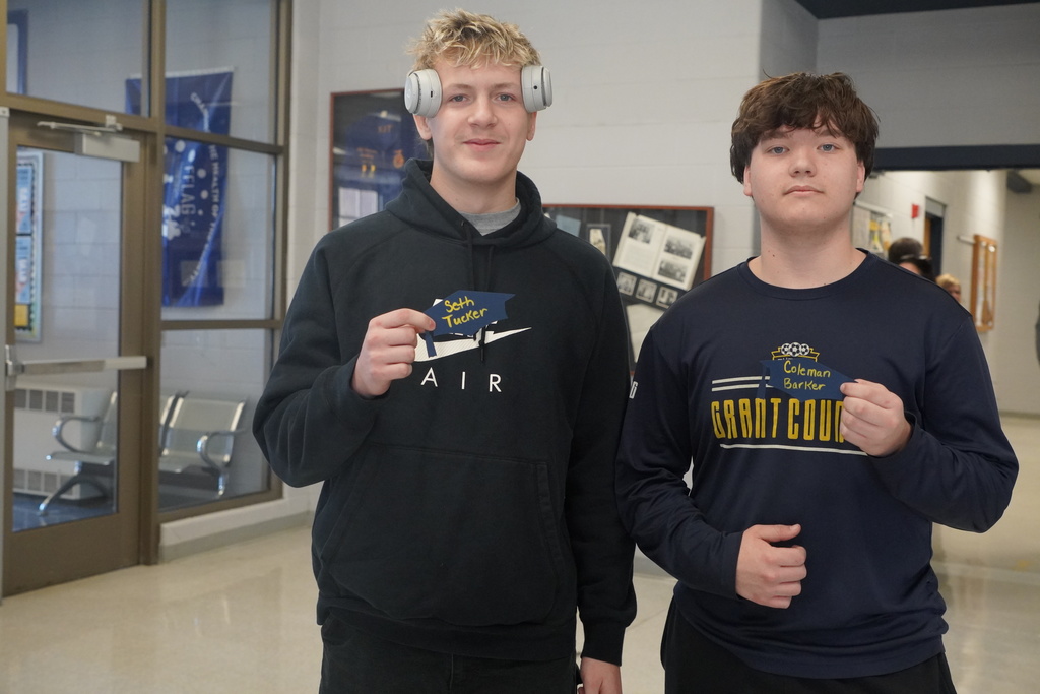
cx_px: 520
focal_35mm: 44
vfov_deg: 30.9
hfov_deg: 45.0
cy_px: 347
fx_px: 1257
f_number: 4
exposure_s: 1/160
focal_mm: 29
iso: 3200
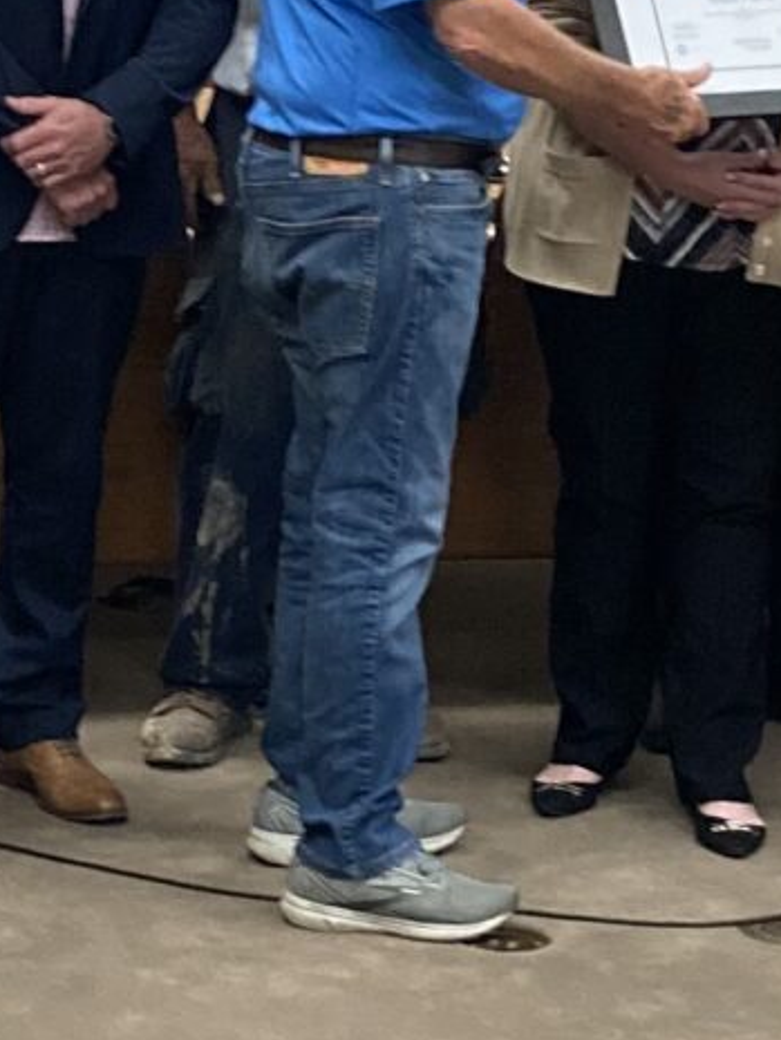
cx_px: 235
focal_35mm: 154
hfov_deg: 9.6
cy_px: 582
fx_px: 4631
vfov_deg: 12.8
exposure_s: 1/60
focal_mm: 3.99
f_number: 1.8
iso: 125
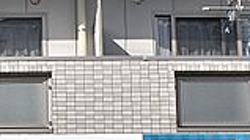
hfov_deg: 18.3
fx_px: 755
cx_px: 3
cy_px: 267
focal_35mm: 114
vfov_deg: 9.9
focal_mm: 18
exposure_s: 1/200
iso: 100
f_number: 11
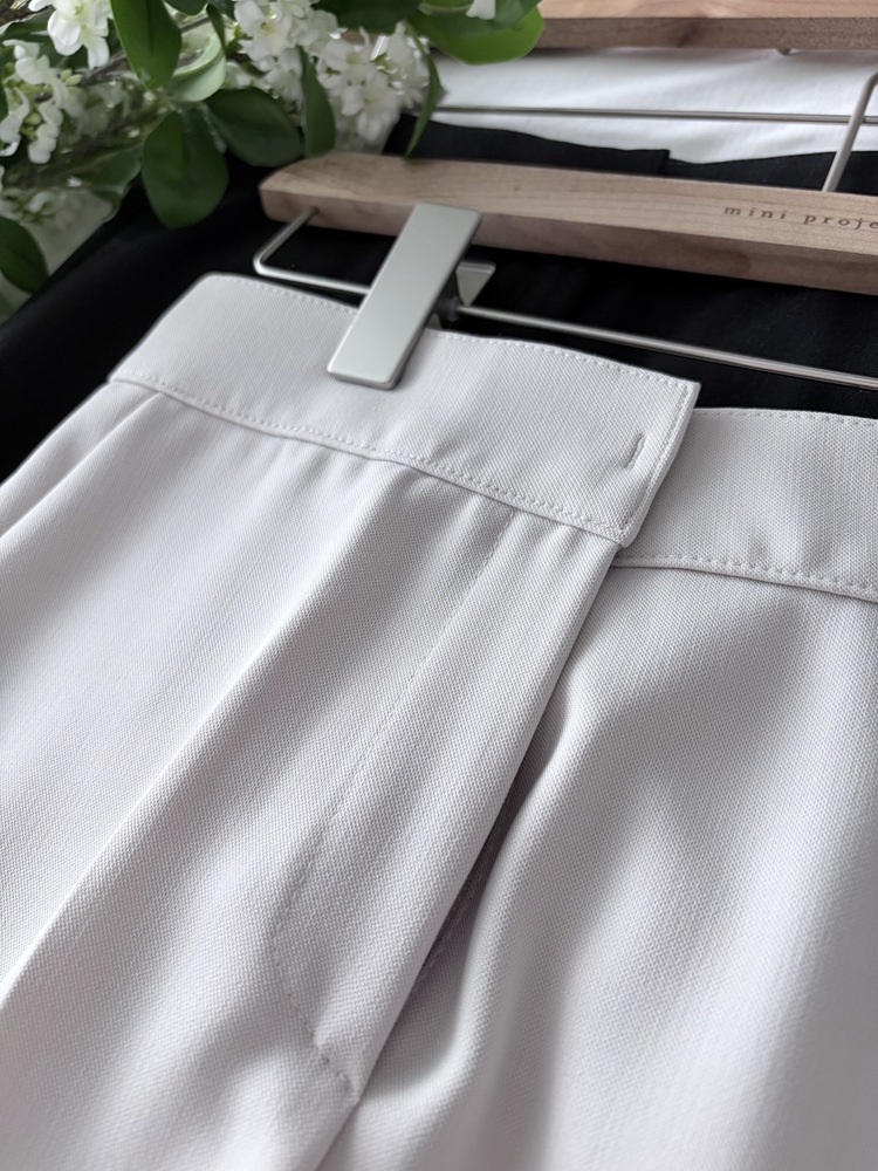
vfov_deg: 67.3
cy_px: 586
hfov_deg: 53.1
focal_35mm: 26
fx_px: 879
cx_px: 439
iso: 100
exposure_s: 1/122
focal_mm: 5.96
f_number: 1.6
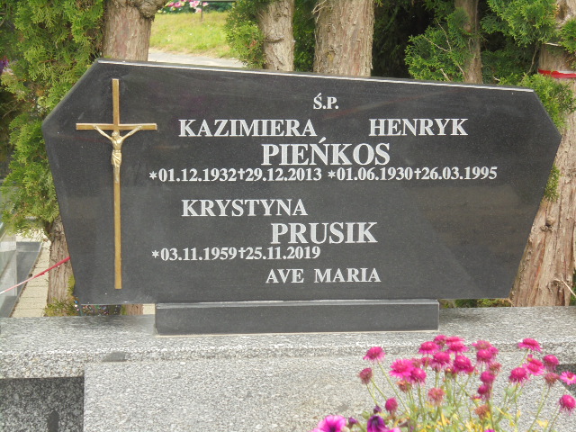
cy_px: 216
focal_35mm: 94
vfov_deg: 15.7
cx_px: 288
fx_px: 1564
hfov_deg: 20.9
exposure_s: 1/80
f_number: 4.7
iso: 100
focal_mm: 16.9
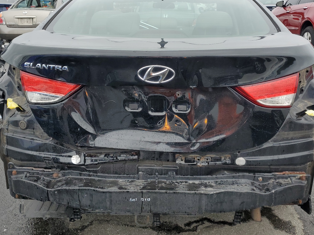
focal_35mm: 35
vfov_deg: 40.5
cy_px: 97
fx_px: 317
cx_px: 155
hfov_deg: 52.6
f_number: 1.5
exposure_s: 1/667
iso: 50
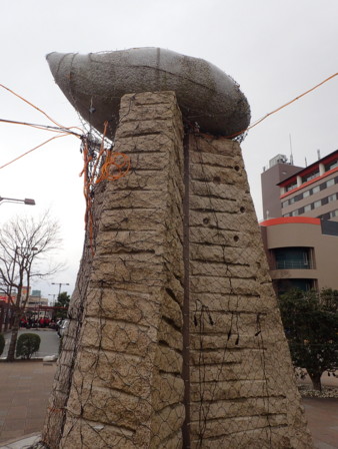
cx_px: 169
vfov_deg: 69.4
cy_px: 224
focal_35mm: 25
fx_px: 325
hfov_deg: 54.9
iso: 200
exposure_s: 1/640
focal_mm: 4.5
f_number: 2.8
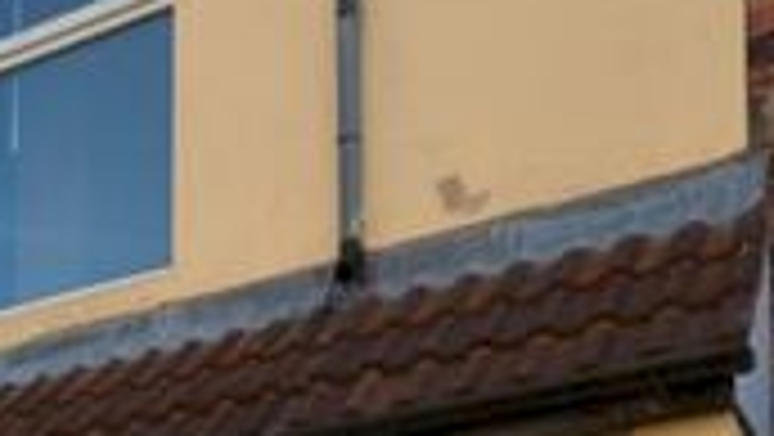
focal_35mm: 64
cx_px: -94
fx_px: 1314
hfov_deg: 29.3
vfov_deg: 16.5
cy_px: 730
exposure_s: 1/125
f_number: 5.6
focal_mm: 10
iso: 125
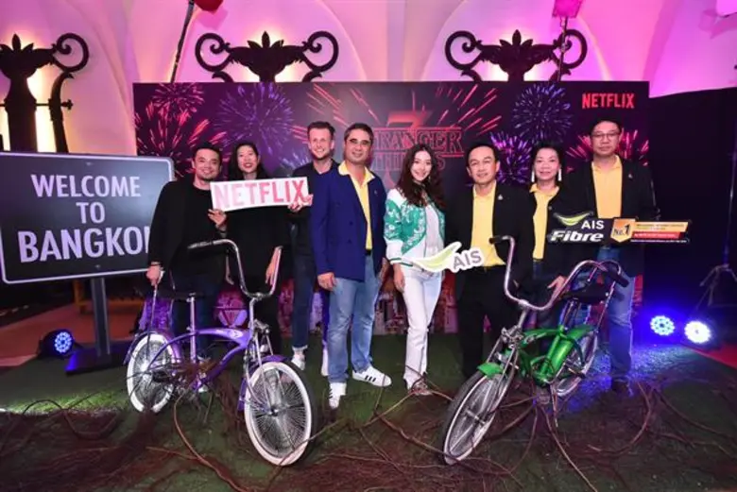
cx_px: 368
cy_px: 246
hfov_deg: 90.0
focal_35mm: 18
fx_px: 369
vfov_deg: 67.5
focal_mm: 12
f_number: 4.5
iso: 1600
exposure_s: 1/60
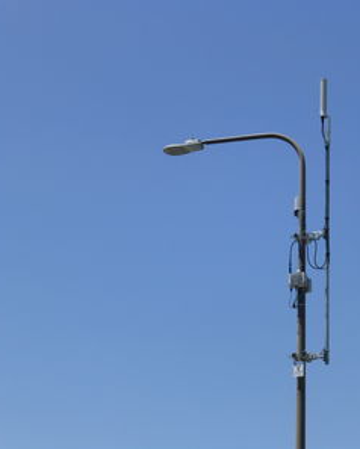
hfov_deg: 16.7
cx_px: 260
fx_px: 1224
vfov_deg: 20.8
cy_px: 225
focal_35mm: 92
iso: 100
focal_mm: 12.5
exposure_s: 1/800
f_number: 5
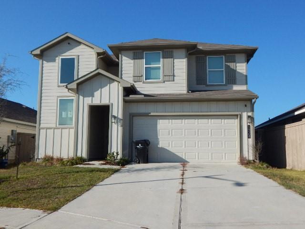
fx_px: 300
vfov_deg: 41.8
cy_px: 114
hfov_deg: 54.0
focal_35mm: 34
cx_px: 152
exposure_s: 1/500
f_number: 6.7
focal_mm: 6.1
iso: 125
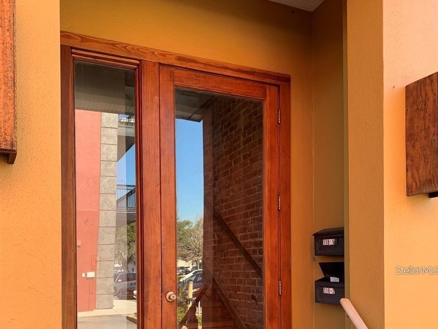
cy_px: 270
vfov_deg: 38.9
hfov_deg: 52.6
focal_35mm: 35
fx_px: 443
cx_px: 221
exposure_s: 1/122
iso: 32
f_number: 1.8
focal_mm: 4.25
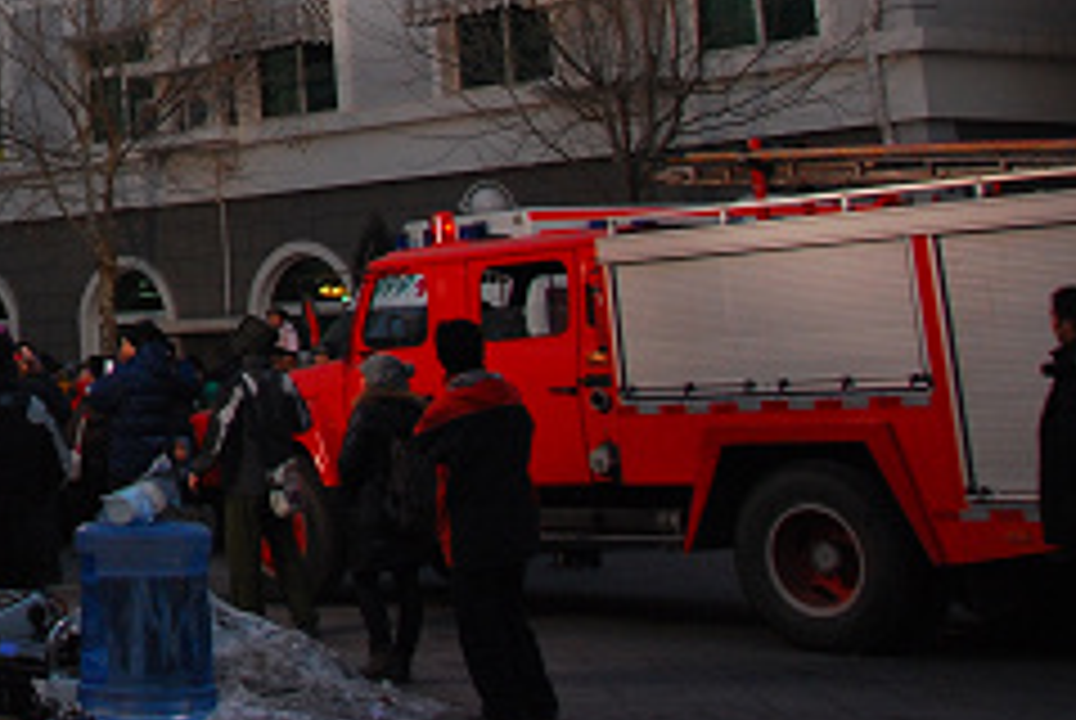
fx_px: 2364
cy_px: -288
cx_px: -441
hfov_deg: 22.1
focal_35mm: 79
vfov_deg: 16.2
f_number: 5.6
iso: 400
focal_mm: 18
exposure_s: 1/60
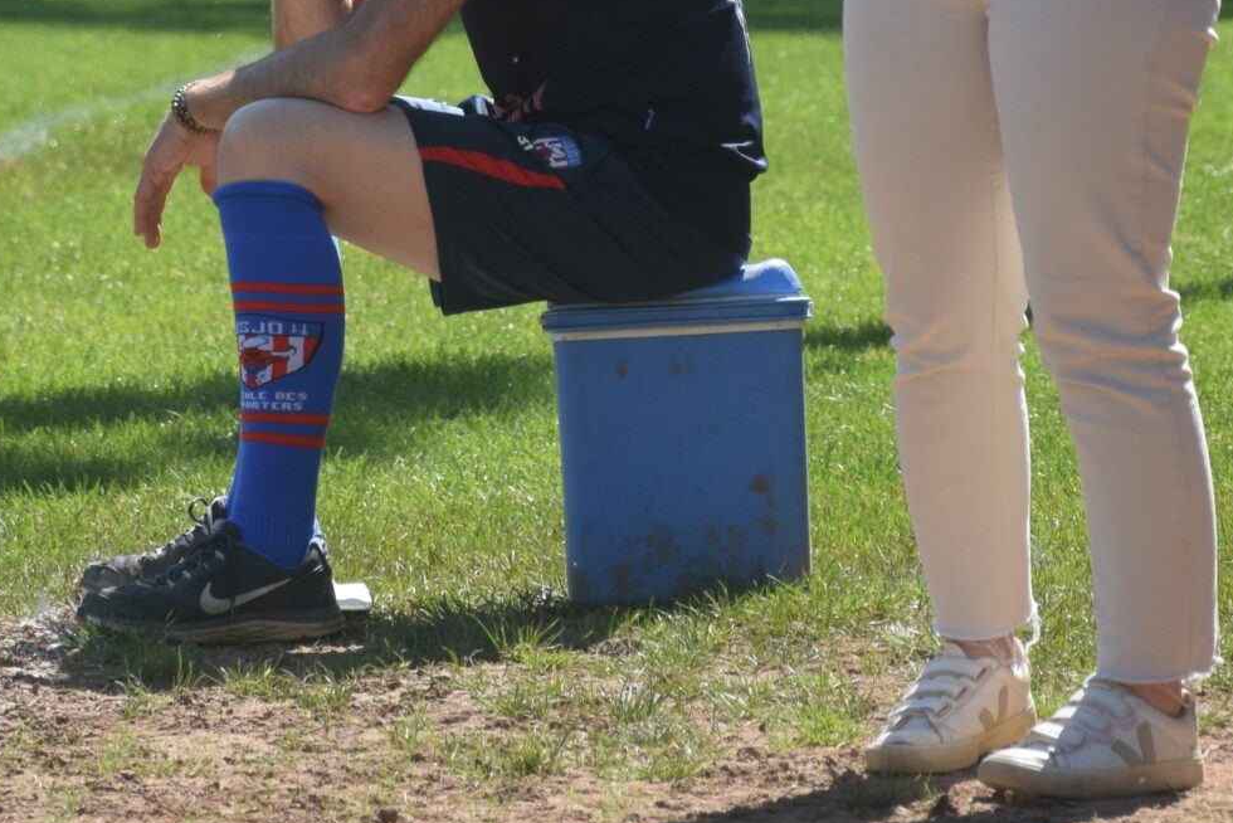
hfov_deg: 5.0
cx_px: 366
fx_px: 14091
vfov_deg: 3.3
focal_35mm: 411
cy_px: -42
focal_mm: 105
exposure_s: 1/1000
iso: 450
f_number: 5.6
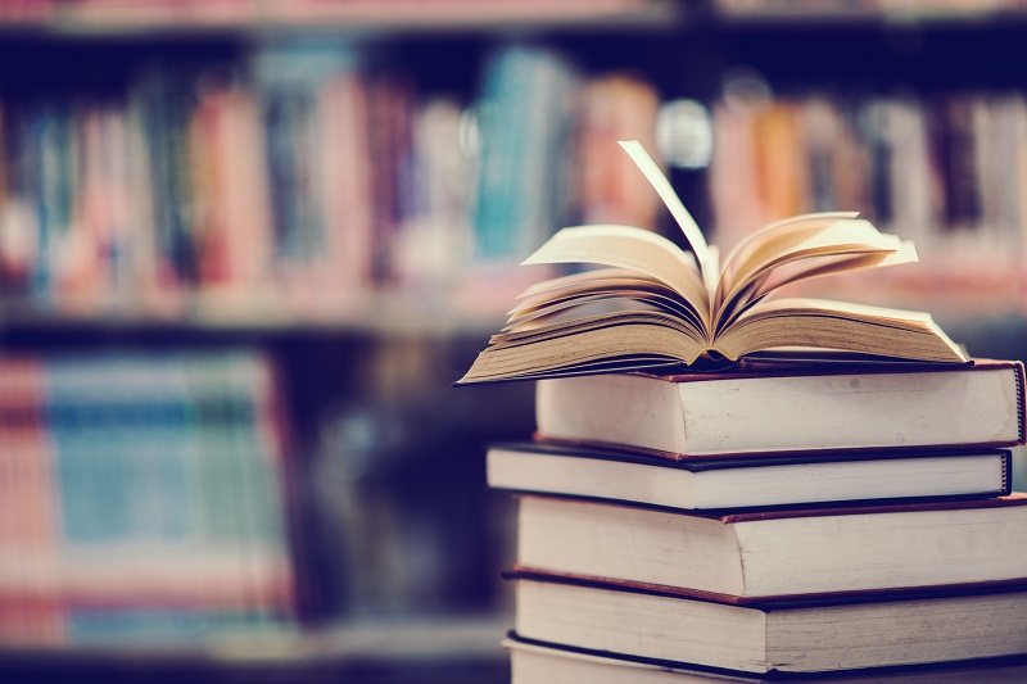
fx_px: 3850
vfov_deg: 10.2
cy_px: 342
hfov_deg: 15.2
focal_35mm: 135
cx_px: 514
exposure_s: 1/125
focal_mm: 135
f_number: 2
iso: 200
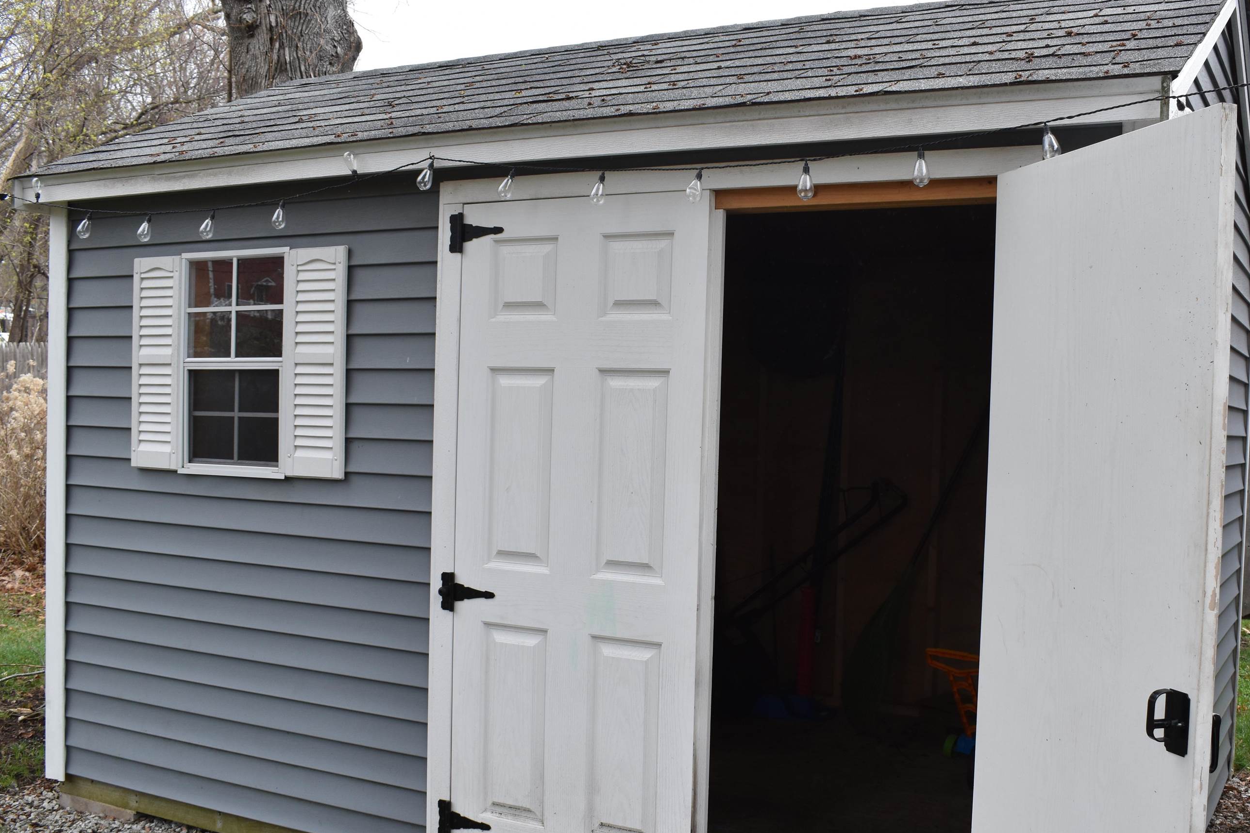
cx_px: 722
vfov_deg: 35.3
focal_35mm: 38
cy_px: 477
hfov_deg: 51.0
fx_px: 1305
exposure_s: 1/250
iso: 400
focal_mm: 21
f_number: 8
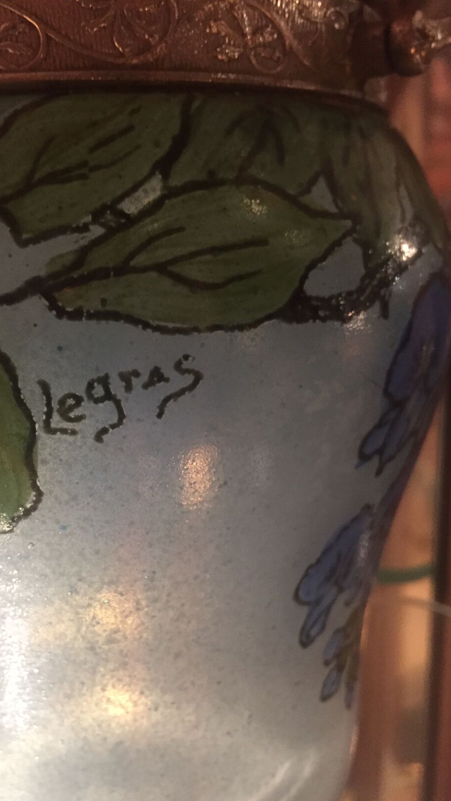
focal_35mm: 32
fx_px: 680
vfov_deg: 61.0
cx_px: 163
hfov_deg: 36.4
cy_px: 405
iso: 250
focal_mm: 4.15
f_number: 2.2
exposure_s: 1/33
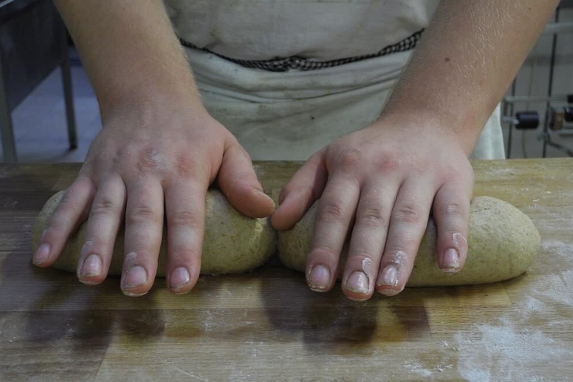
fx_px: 923
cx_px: 288
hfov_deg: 34.5
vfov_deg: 23.4
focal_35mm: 58
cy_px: 212
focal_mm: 11.8
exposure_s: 1/60
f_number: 3.5
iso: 400
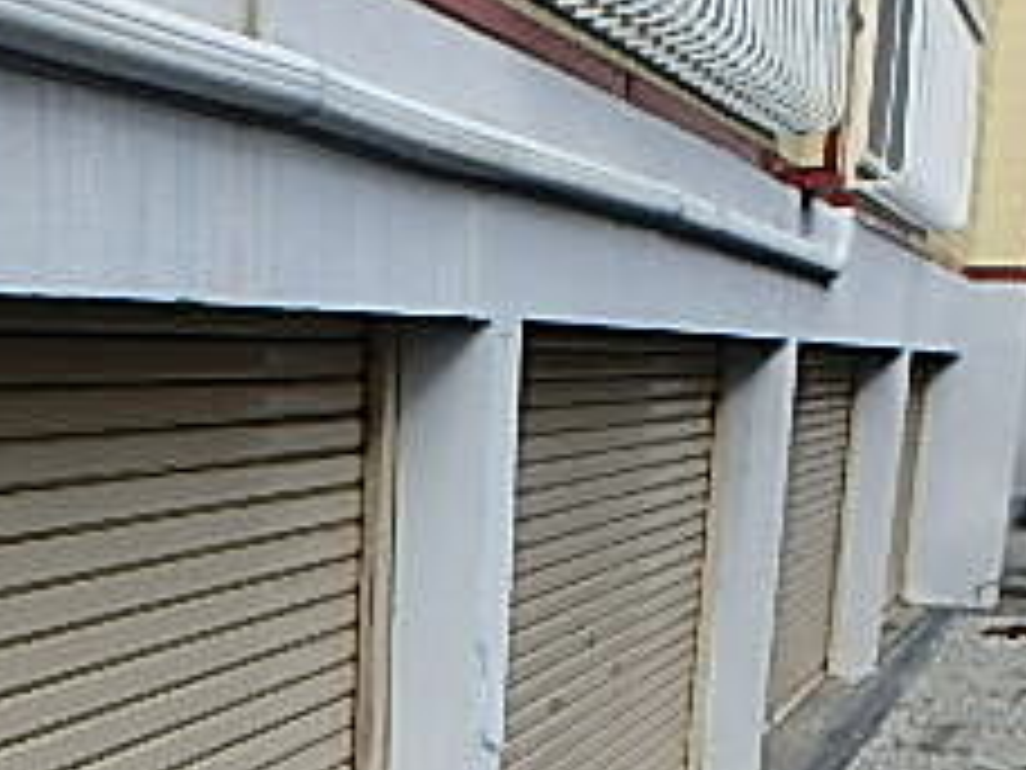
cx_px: 248
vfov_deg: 22.9
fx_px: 1749
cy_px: 914
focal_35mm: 59
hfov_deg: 32.1
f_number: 3.5
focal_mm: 3.7
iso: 125
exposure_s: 1/250
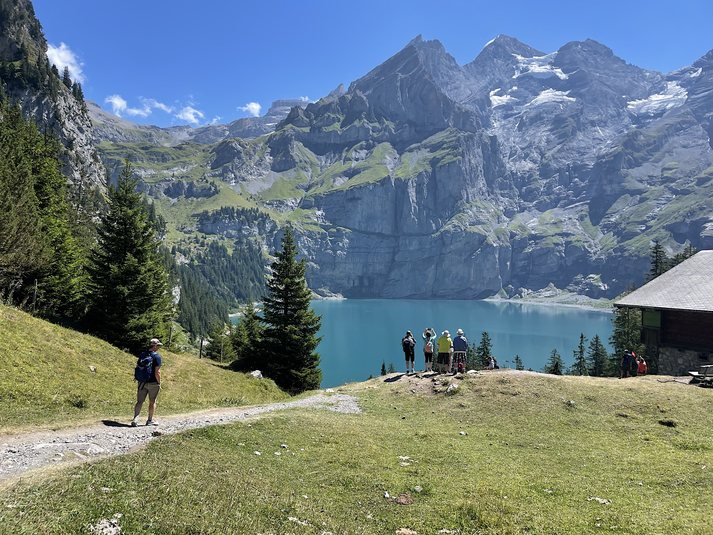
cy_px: 268
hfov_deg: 67.3
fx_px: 536
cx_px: 356
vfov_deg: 53.1
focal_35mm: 26
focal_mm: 4.2
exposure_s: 1/2174
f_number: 1.6
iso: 32
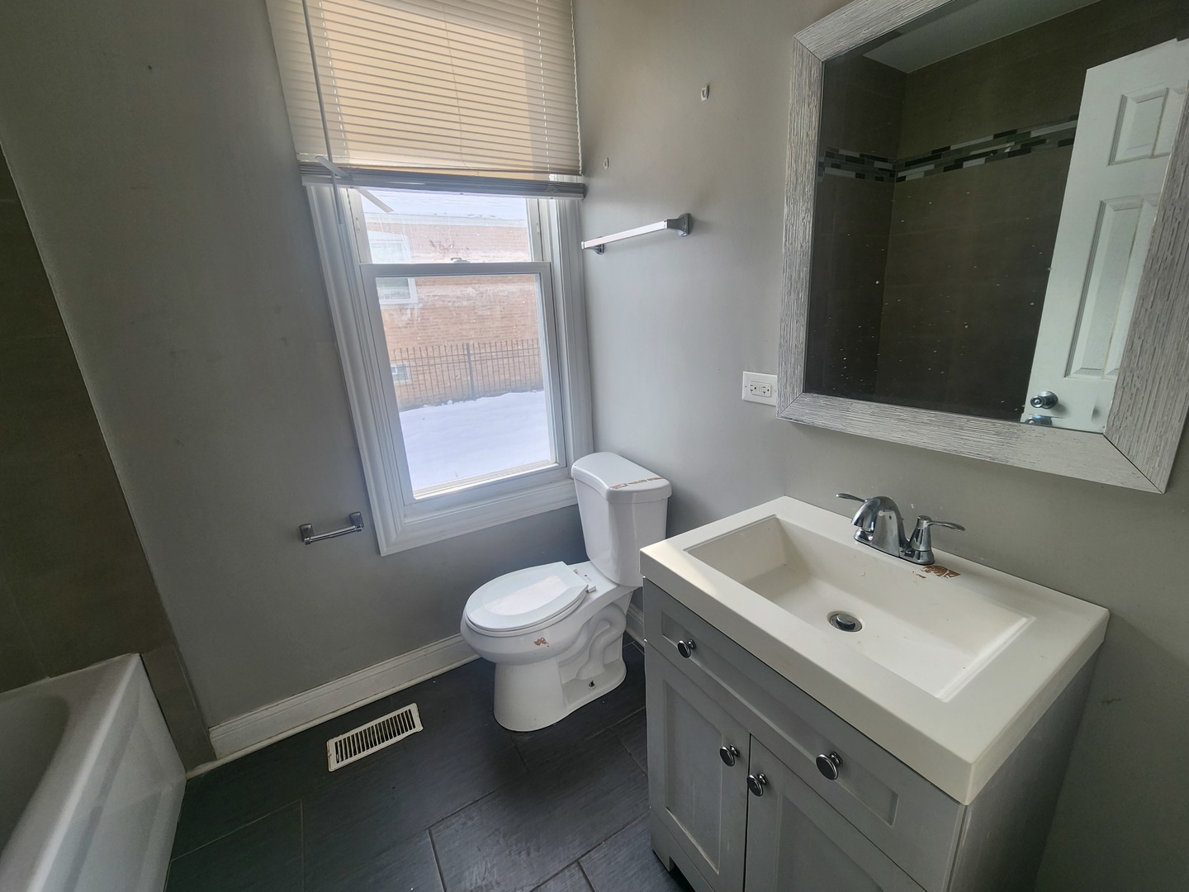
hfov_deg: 106.2
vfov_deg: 89.9
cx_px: 594
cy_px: 446
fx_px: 447
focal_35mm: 13
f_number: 2.2
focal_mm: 2.2
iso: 50
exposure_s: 1/156
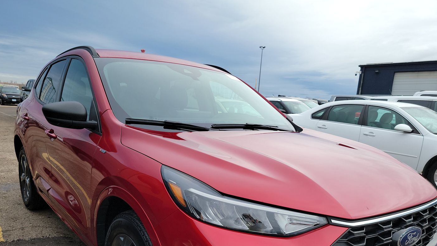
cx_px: 219
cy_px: 183
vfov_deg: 38.0
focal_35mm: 30
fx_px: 348
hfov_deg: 64.3
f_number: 1.8
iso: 50
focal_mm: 6.7
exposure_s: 1/422
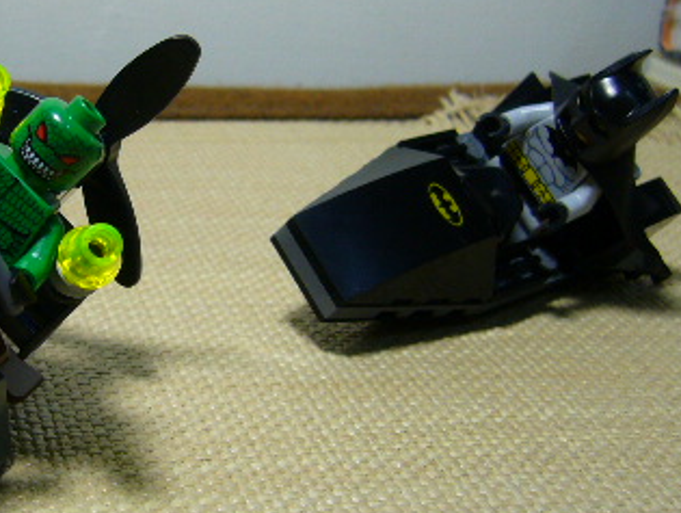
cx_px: 93
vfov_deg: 20.8
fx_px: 1398
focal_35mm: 71
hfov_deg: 26.6
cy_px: 266
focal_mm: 5.8
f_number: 2.8
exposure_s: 1/25
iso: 100
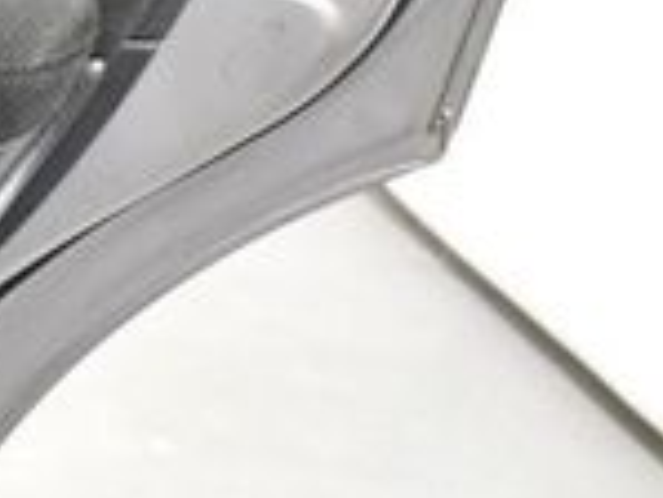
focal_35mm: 149
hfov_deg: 12.5
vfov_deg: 10.0
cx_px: -392
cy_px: 116
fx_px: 2856
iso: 3200
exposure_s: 1/60
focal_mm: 18
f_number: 3.5
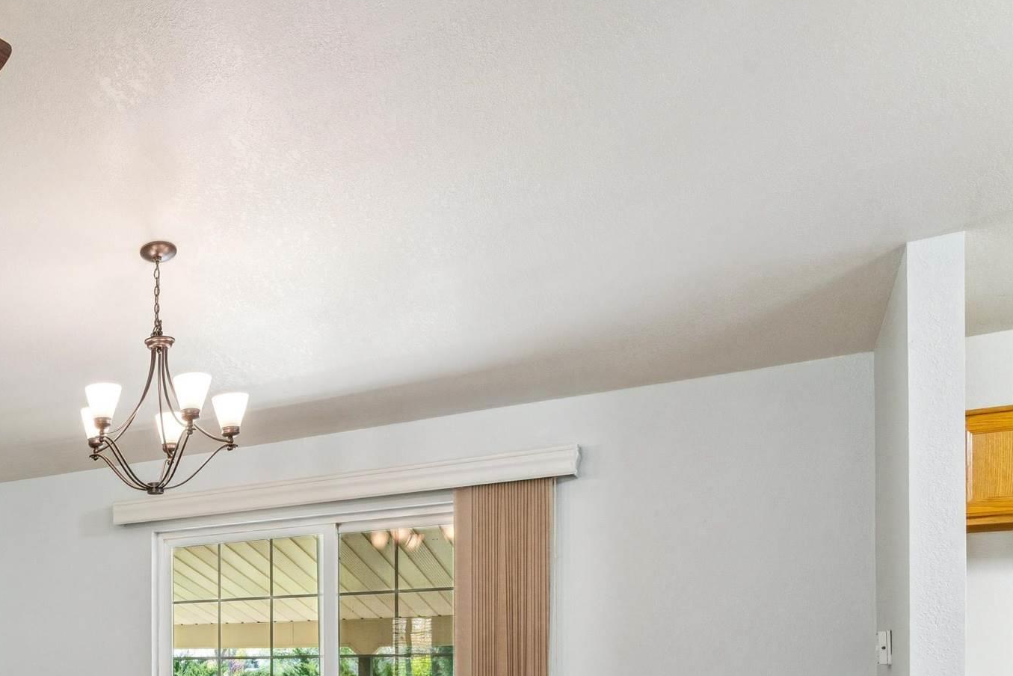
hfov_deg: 42.9
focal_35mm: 35
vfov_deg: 34.8
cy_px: 672
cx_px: -100
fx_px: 976
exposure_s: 1/13
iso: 400
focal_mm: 15.3
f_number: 13
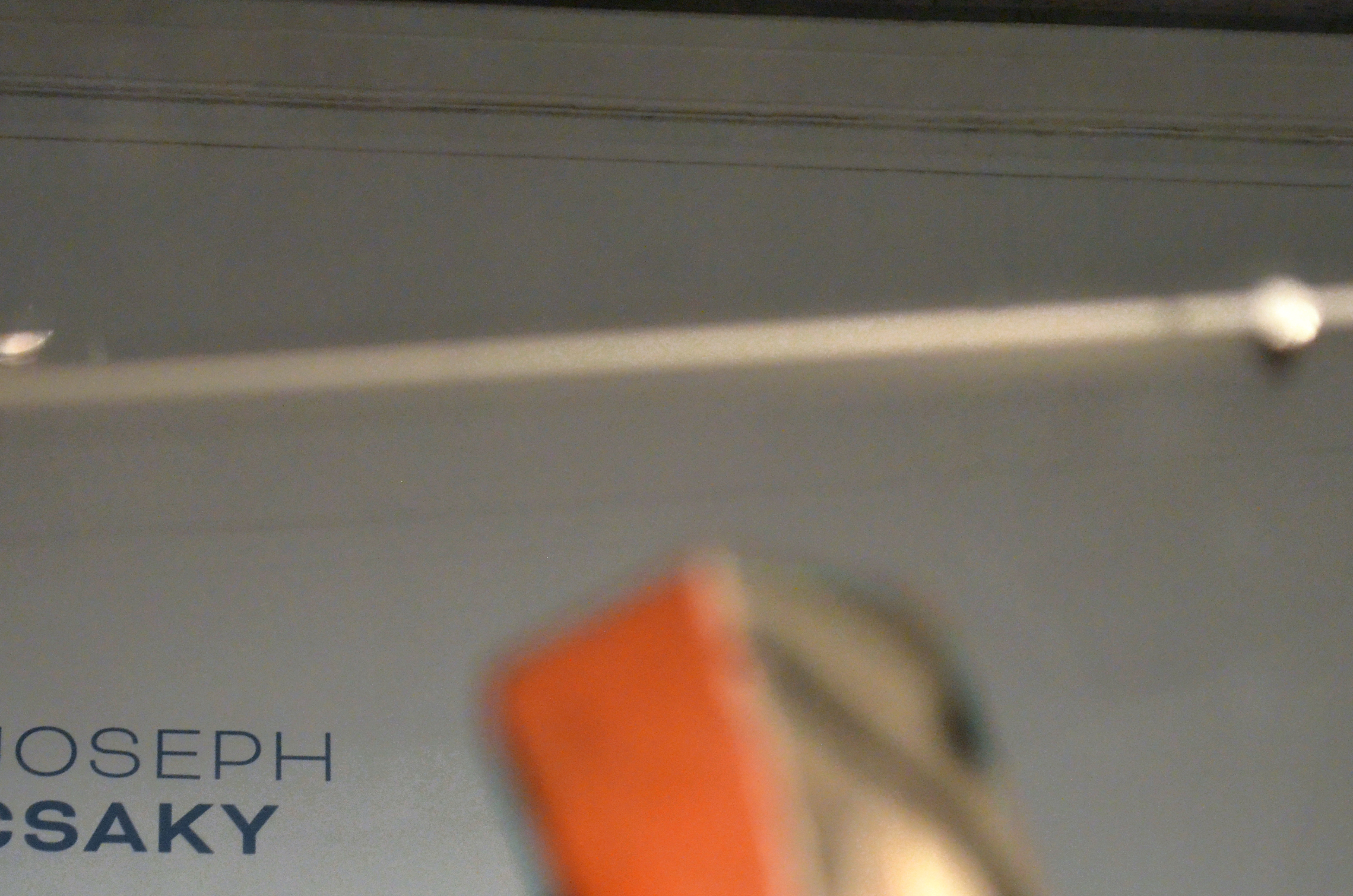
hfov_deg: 15.8
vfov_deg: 10.5
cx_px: 606
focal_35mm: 130
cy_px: 667
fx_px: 4868
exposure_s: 1/15
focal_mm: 55
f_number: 5.6
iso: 3200
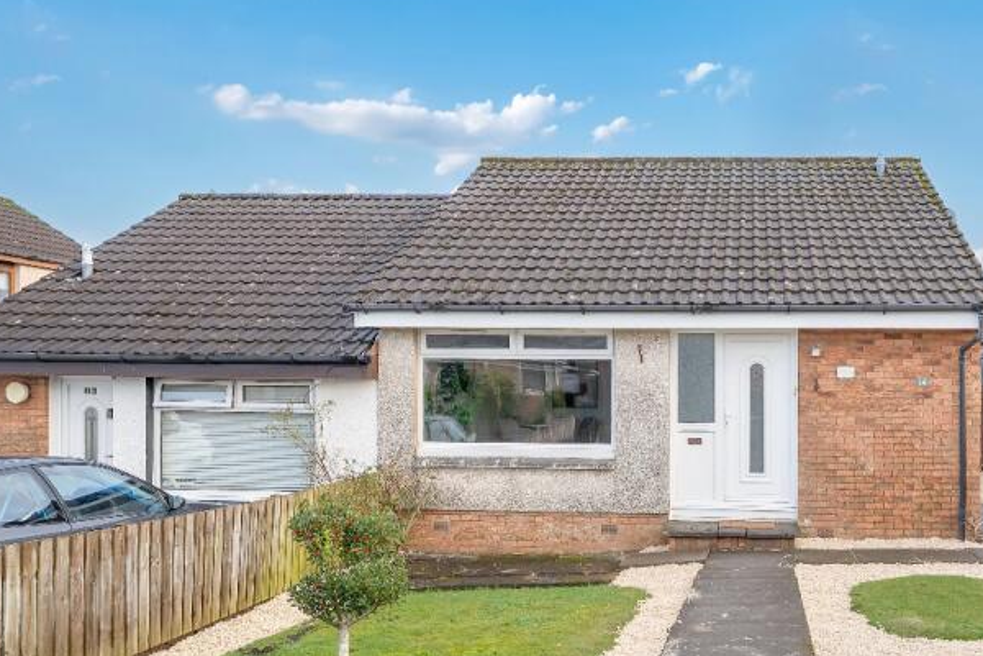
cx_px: 713
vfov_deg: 43.0
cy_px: 381
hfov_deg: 58.7
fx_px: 829
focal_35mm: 30
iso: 100
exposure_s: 1/100
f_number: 6.3
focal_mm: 17.8
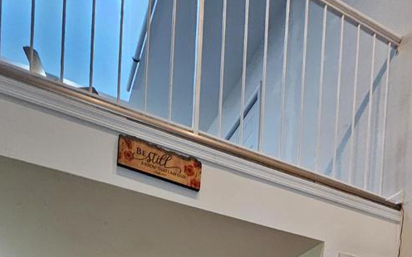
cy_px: 445
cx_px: 165
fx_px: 337
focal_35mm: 30
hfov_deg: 62.4
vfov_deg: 23.7
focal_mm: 1.74
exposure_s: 1/60
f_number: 2.2
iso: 400
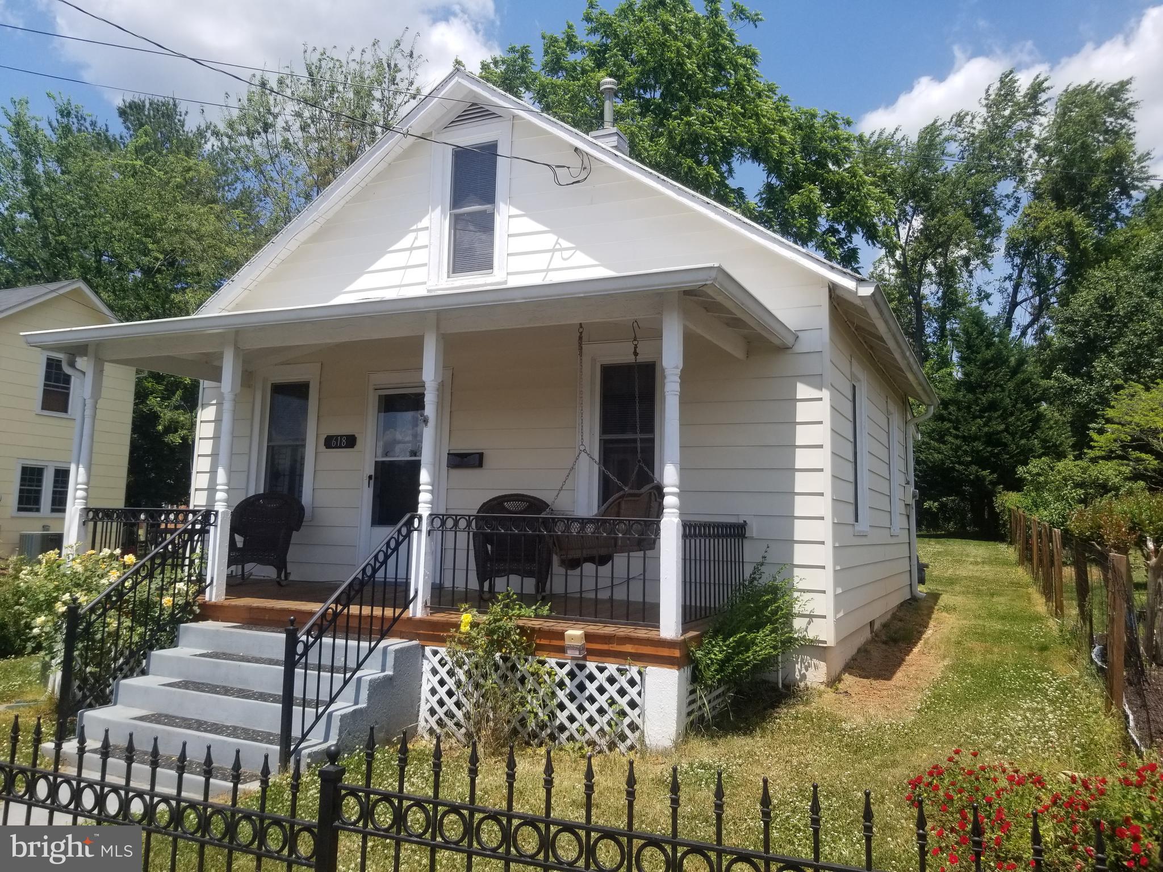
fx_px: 874
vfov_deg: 53.1
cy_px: 436
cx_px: 582
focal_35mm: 26
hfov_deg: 67.3
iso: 50
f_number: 1.7
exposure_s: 1/2448
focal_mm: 4.25
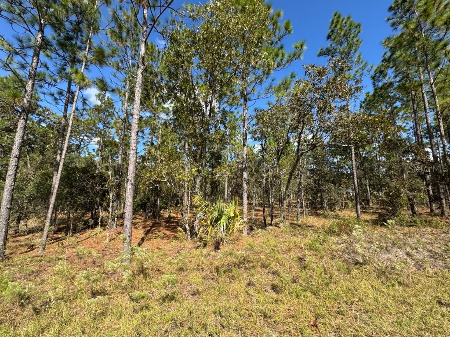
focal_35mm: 14
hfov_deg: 102.1
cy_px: 168
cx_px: 225
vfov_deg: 85.7
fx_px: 182
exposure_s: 1/944
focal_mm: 2.22
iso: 40
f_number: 2.2
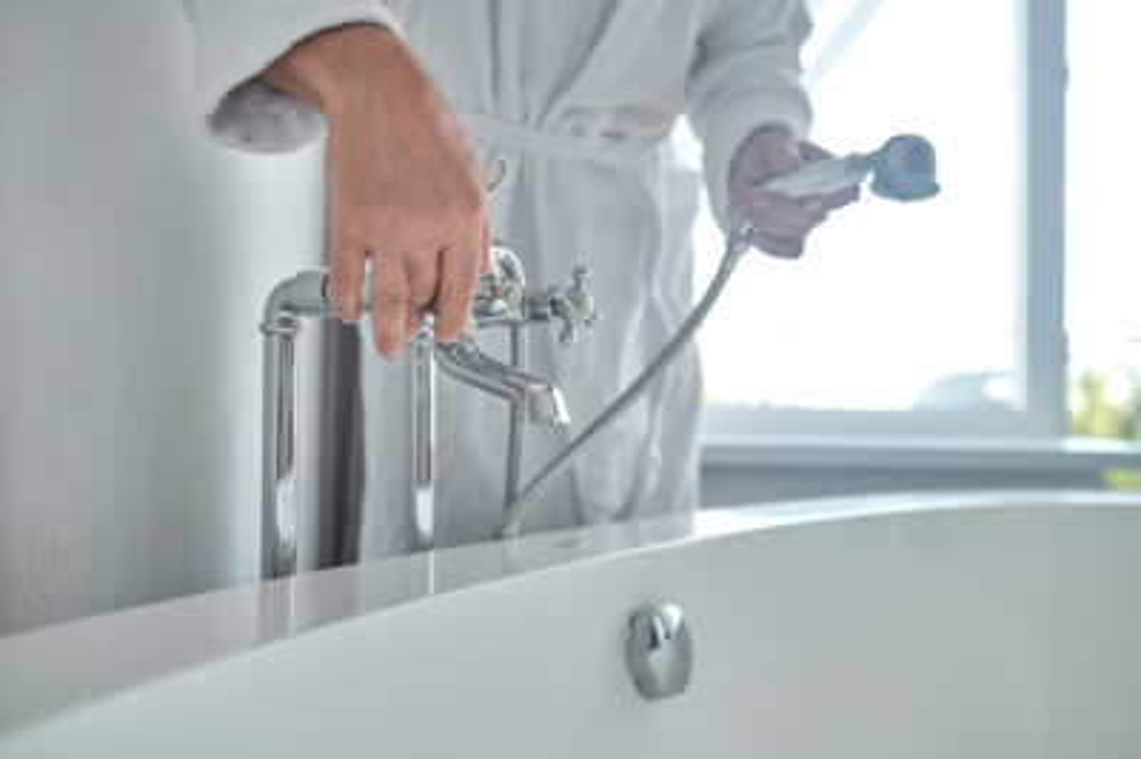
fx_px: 1108
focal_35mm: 35
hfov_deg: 54.5
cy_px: 380
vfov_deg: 37.8
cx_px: 570
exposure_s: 1/320
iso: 200
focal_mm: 35
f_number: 2.8
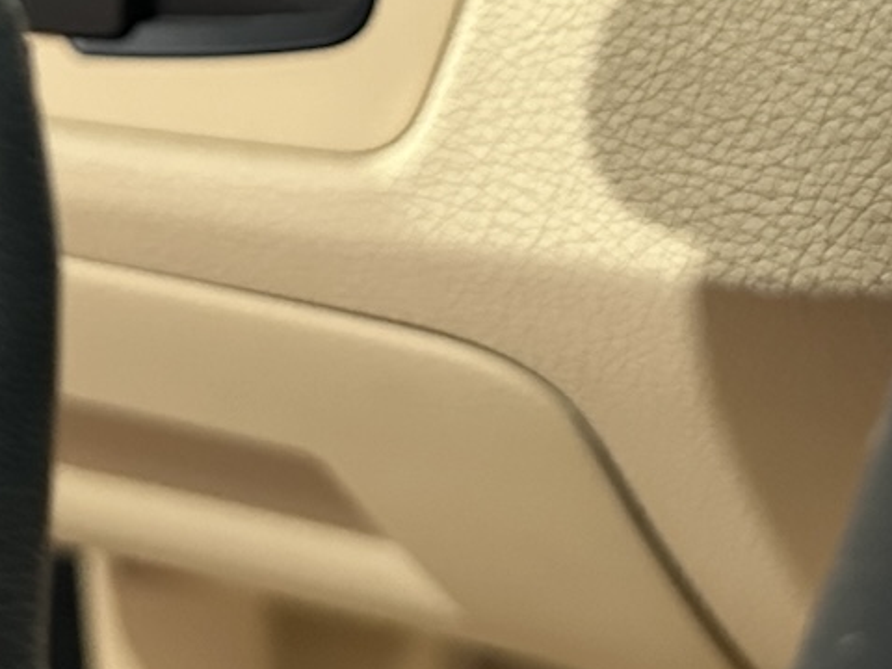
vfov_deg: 14.5
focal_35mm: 96
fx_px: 2474
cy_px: -303
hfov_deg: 20.4
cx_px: 388
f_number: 1.78
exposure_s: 1/29
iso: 1000
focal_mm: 6.86
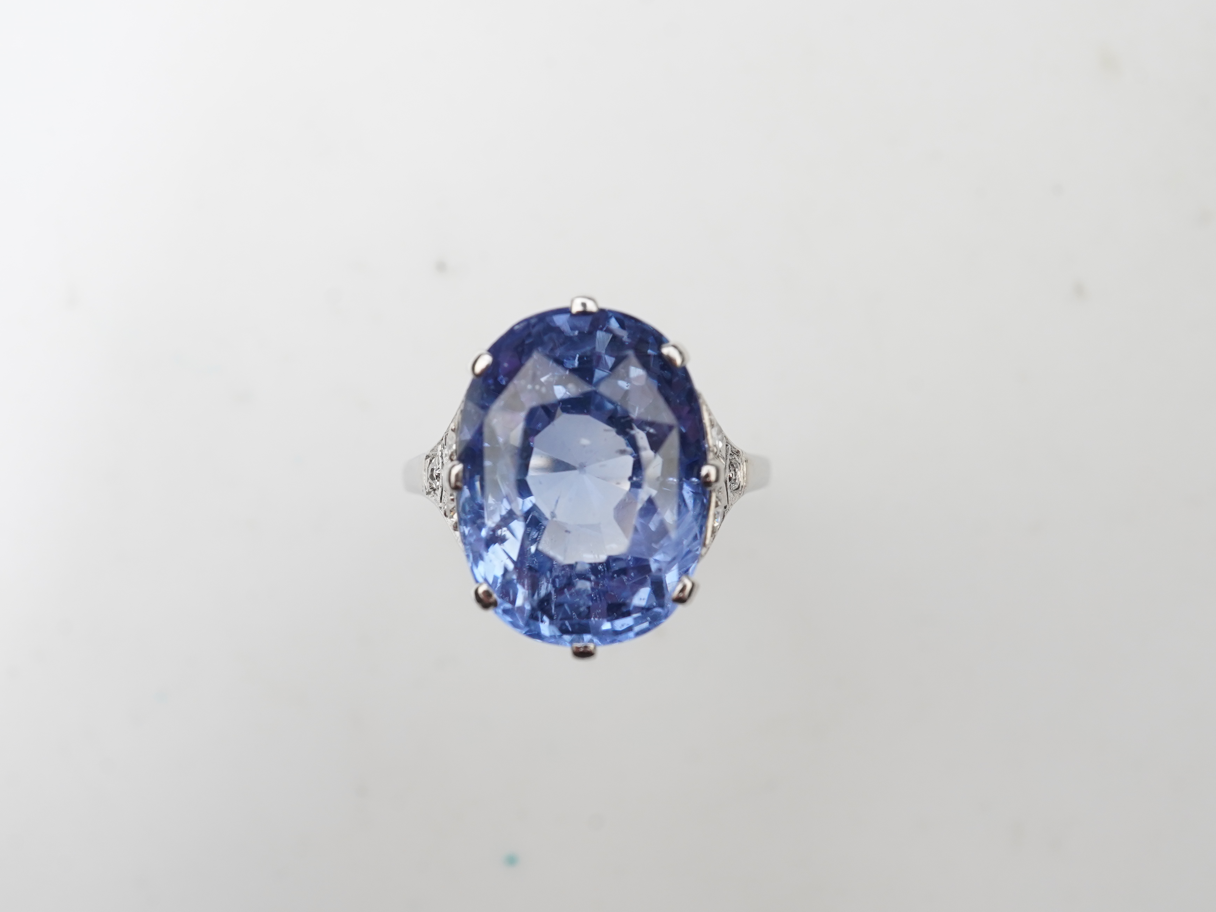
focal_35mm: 49
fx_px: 1721
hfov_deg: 38.9
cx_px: 572
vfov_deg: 29.7
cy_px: 459
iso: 800
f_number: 16
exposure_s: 1/125
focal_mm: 30
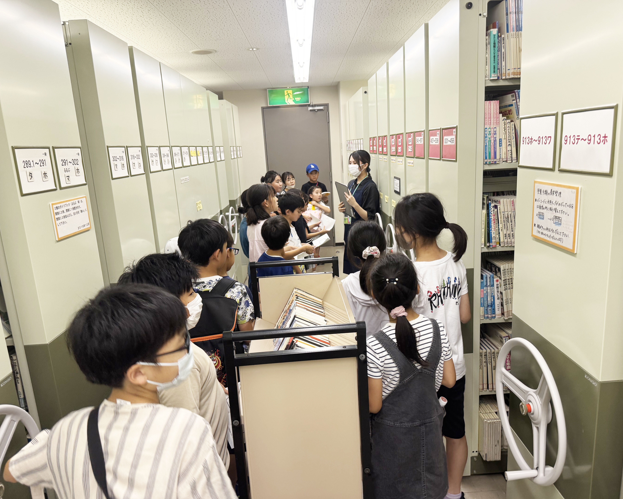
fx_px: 461
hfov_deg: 68.1
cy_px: 250
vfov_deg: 56.8
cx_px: 317
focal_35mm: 25
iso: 125
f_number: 1.78
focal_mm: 6.76
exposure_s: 1/60
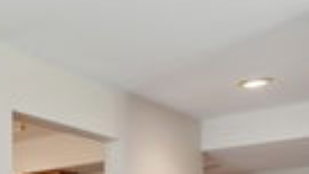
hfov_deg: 23.8
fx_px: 549
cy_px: 259
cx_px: -174
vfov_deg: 16.5
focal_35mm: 67
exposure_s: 1/5
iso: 320
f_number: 8
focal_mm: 12
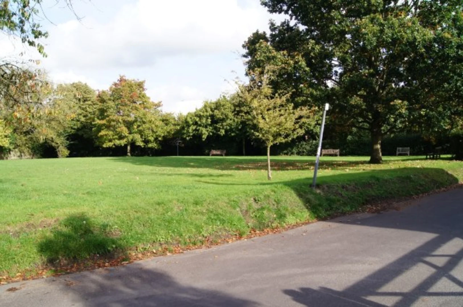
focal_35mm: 27
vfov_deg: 47.8
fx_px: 347
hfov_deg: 67.4
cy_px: 154
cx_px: 232
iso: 100
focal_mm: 18
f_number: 9
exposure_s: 1/100
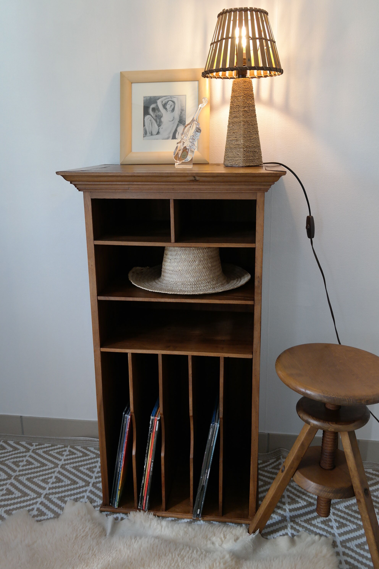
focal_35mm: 30
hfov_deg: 43.6
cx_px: 190
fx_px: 474
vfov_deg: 61.9
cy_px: 284
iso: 800
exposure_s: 1/40
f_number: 3.5
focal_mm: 20
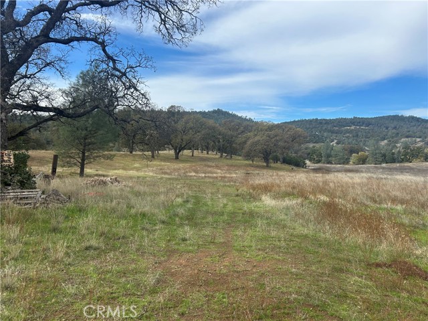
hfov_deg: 67.3
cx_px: 214
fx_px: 321
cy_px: 160
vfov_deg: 53.1
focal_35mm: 26
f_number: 1.5
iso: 50
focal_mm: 5.7
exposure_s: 1/3356
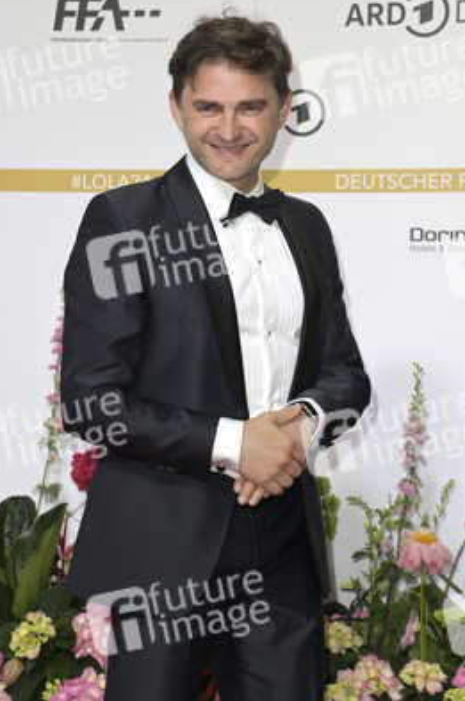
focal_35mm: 107
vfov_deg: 19.1
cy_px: 346
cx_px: 230
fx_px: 2078
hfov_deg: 12.8
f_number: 6.3
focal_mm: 105
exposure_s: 1/250
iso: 640
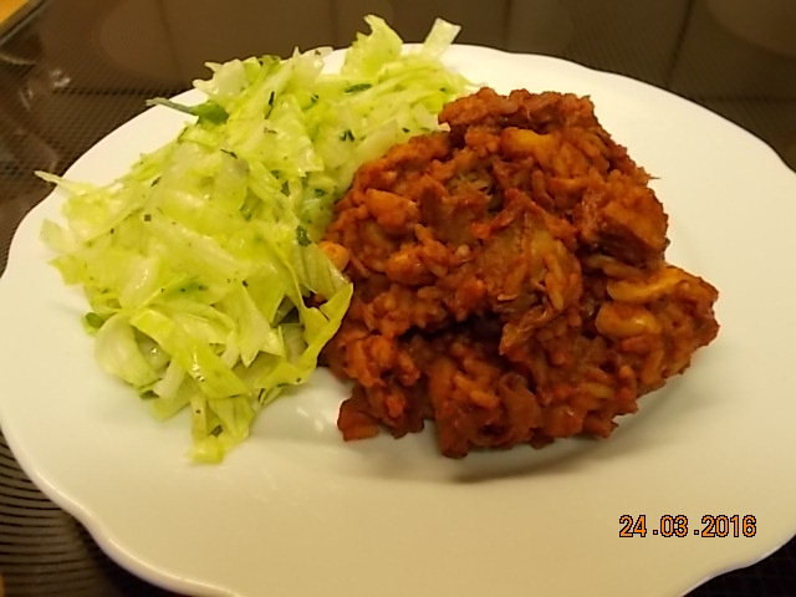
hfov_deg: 60.0
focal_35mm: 30
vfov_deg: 46.8
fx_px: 690
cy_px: 298
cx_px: 398
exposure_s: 1/13
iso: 200
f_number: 3.4
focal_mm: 5.3
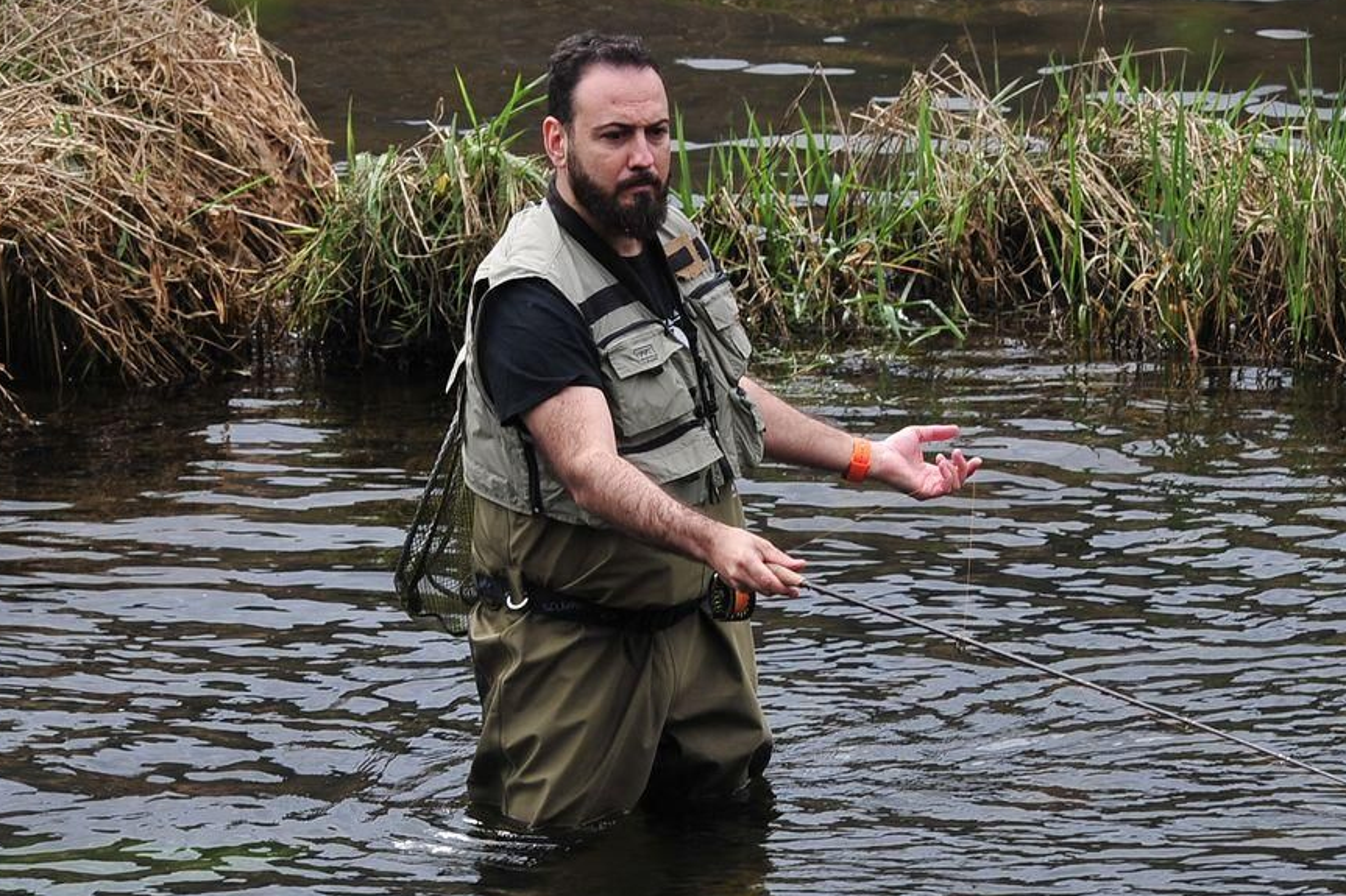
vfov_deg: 2.5
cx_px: 650
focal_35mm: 556
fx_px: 20783
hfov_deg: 3.7
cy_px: 420
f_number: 9
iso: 400
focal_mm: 300
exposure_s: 1/320
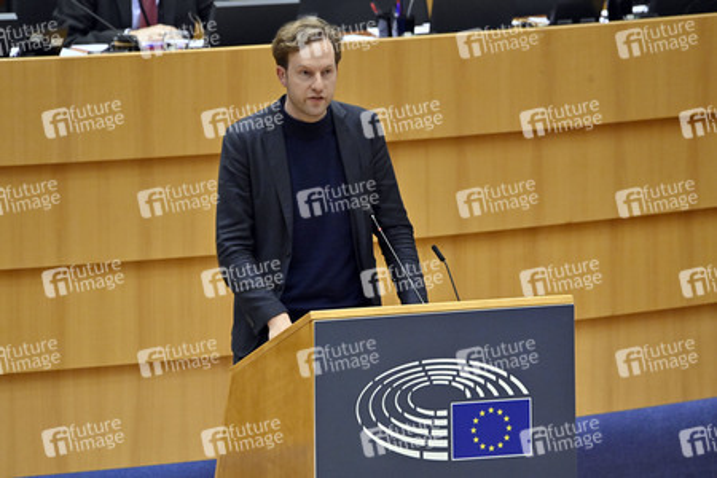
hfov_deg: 4.3
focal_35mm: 480
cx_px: 358
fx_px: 9559
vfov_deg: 2.9
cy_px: 239
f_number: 6
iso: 5000
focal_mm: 480
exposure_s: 1/640
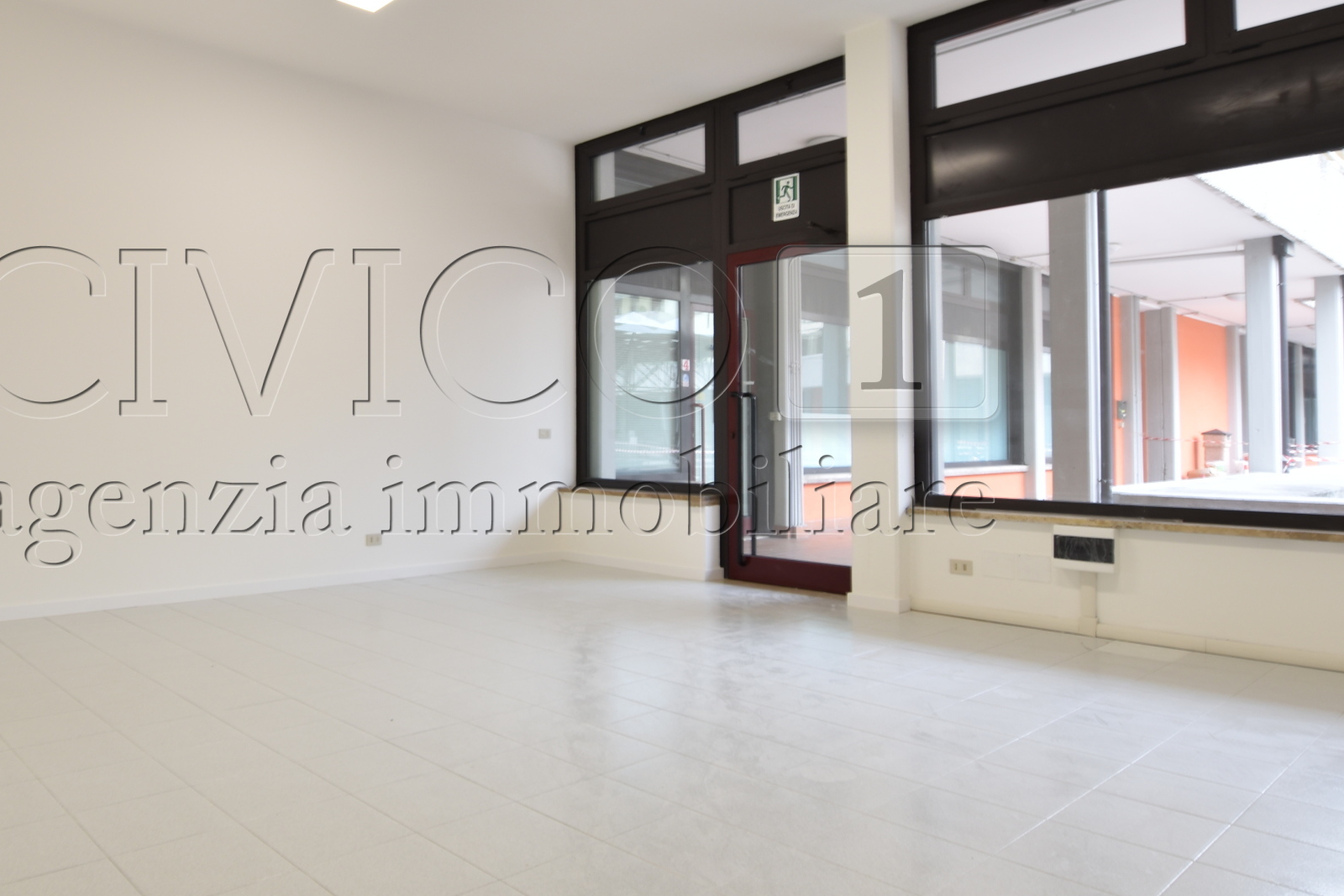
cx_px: 499
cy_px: 394
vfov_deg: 53.0
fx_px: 896
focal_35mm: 24
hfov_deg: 72.4
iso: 100
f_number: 6.3
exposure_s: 1/8
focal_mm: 10
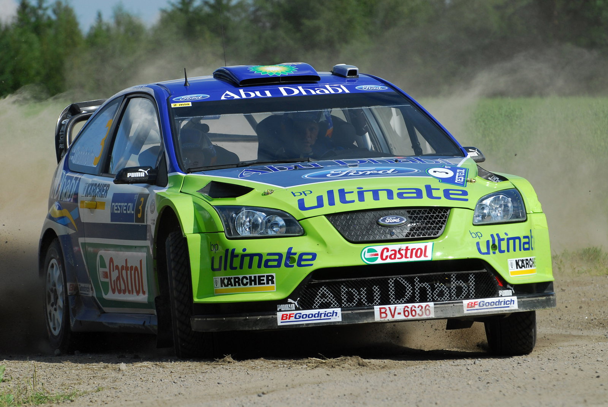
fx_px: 4565
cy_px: 204
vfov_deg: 5.1
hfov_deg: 7.6
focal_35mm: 270
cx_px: 304
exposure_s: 1/800
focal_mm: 180
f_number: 7.1
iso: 200
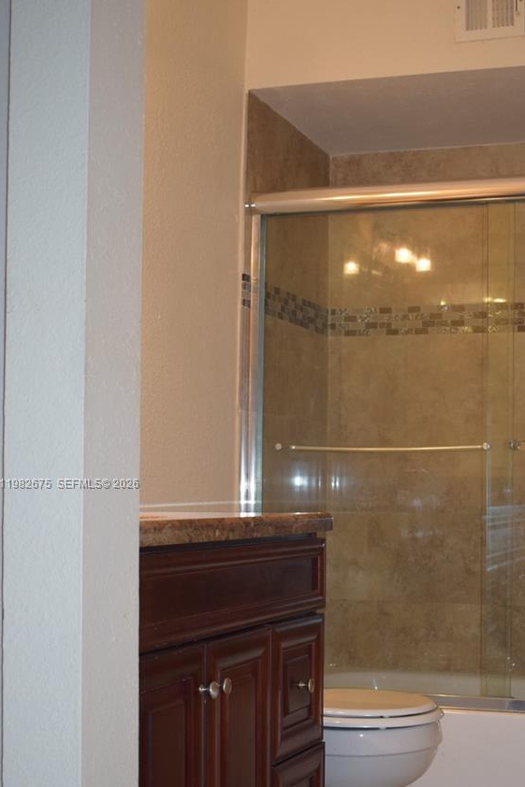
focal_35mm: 58
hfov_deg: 23.3
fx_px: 1263
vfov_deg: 34.5
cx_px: 363
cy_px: 484
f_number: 4
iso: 800
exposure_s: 1/60
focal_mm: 27
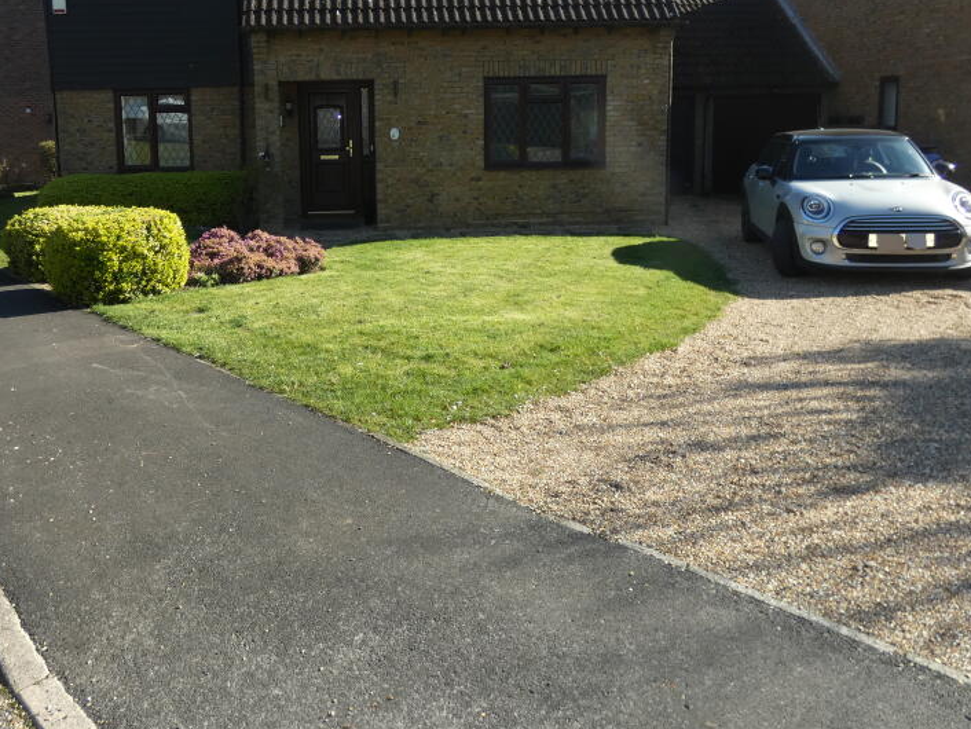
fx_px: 814
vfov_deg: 47.1
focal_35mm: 29
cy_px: 215
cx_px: 385
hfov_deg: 61.1
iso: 80
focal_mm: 3.6
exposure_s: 1/640
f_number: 2.8
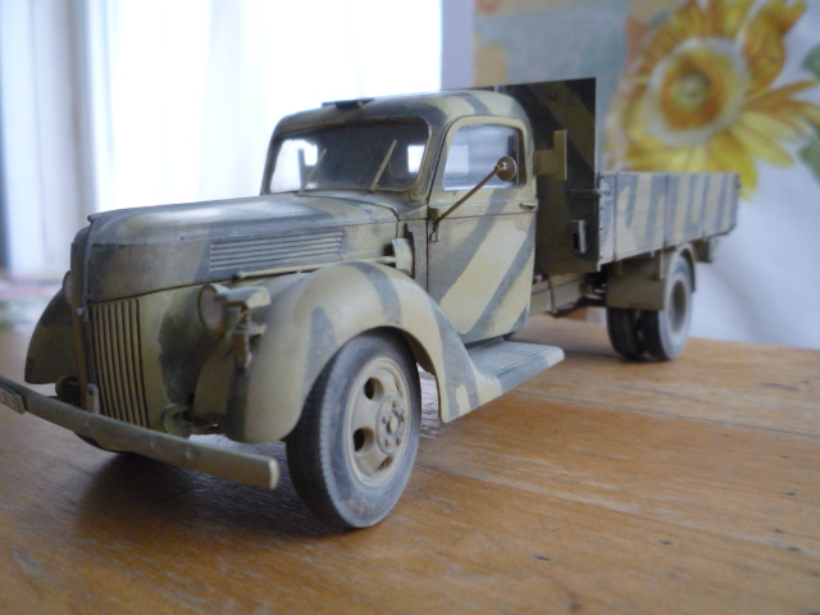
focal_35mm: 30
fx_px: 711
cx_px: 410
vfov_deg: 46.8
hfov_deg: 60.0
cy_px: 308
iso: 400
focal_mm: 5.2
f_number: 3.3
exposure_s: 1/25
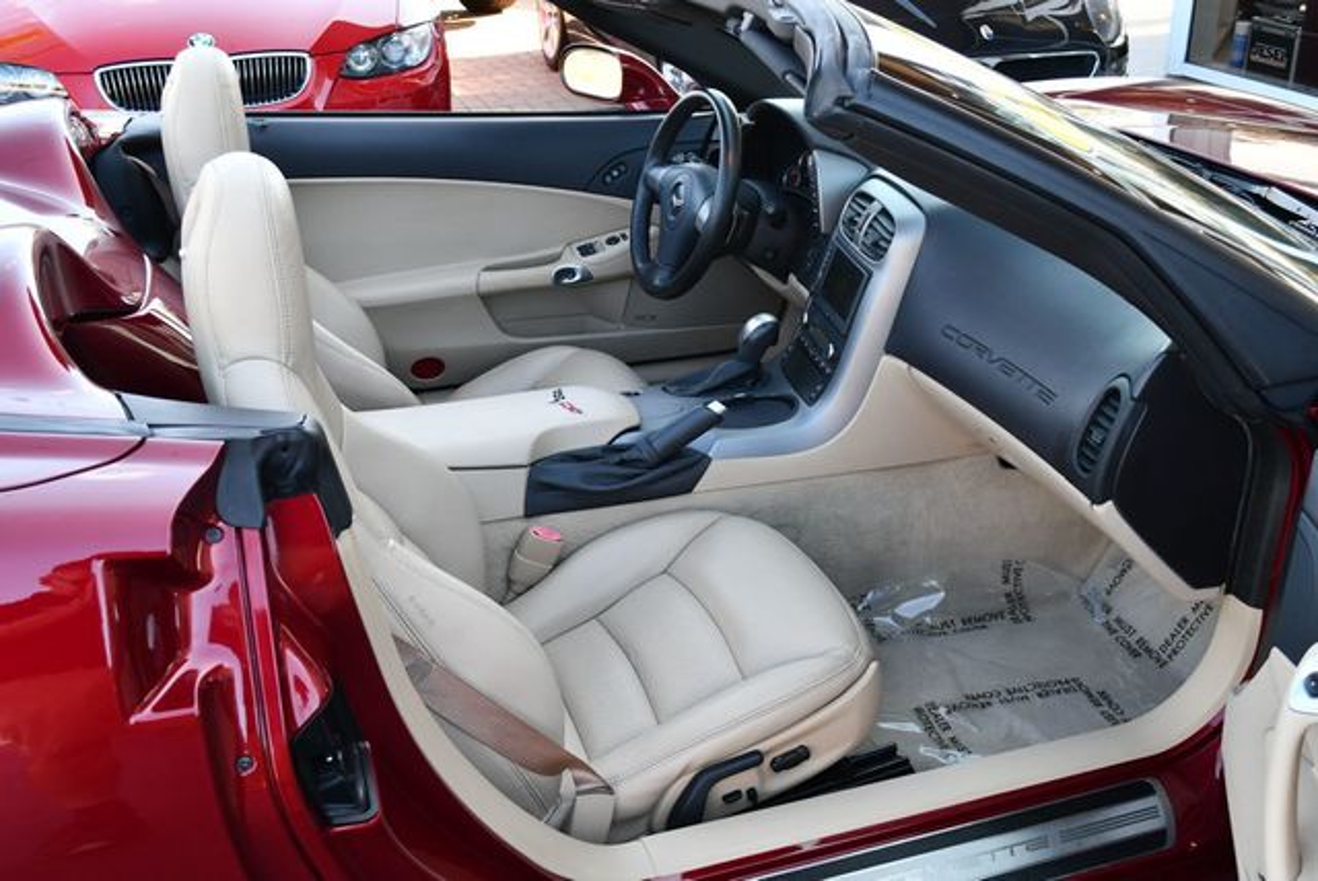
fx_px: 1466
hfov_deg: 48.4
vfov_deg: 33.5
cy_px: 440
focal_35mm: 40
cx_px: 659
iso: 400
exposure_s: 1/250
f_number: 4.5
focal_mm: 20
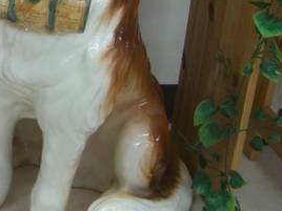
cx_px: -31
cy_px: -6
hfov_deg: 21.8
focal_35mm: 85
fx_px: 692
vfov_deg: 16.9
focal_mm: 7.9
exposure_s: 1/80
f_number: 2.8
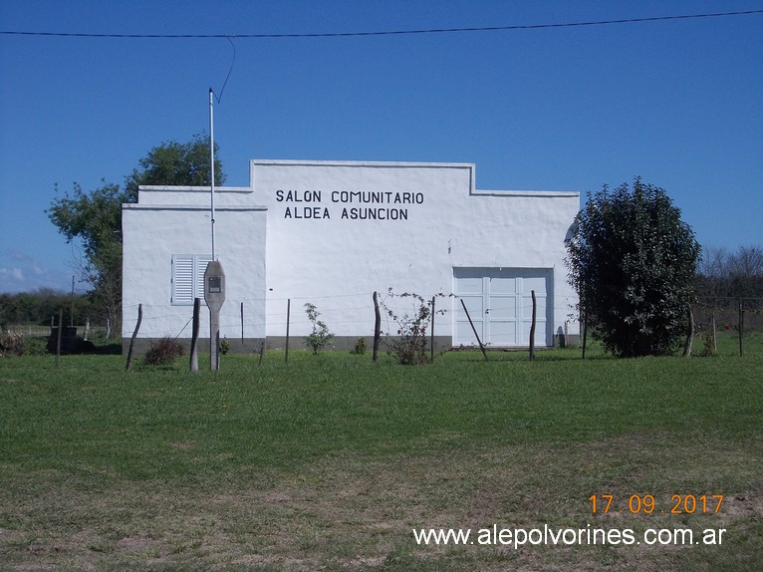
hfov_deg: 32.2
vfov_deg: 24.4
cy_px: 286
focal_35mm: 60
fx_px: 1322
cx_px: 382
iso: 80
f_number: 8
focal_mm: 8.5
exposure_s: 1/400
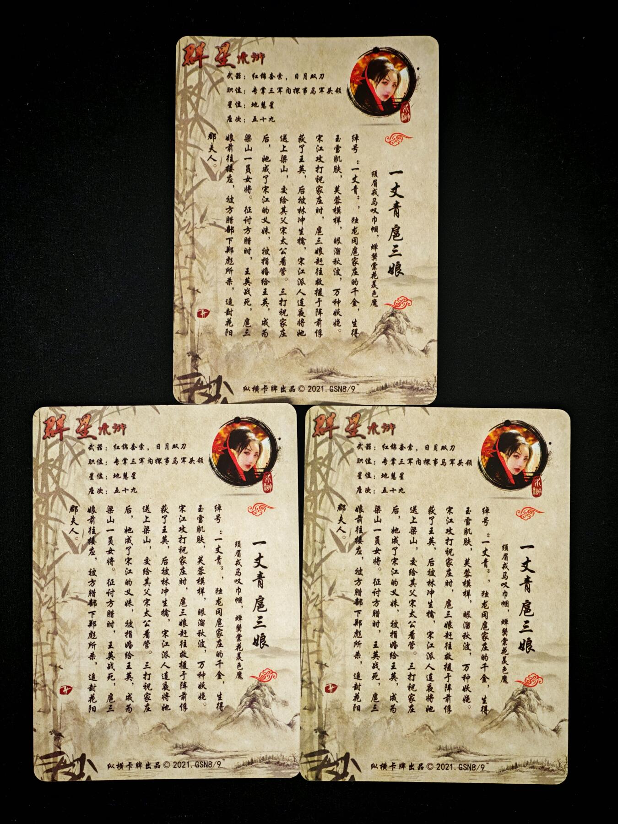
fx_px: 1714
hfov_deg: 20.4
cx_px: 309
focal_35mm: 72
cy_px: 412
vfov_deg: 27.0
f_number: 2.4
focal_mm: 8.67
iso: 400
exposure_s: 1/33
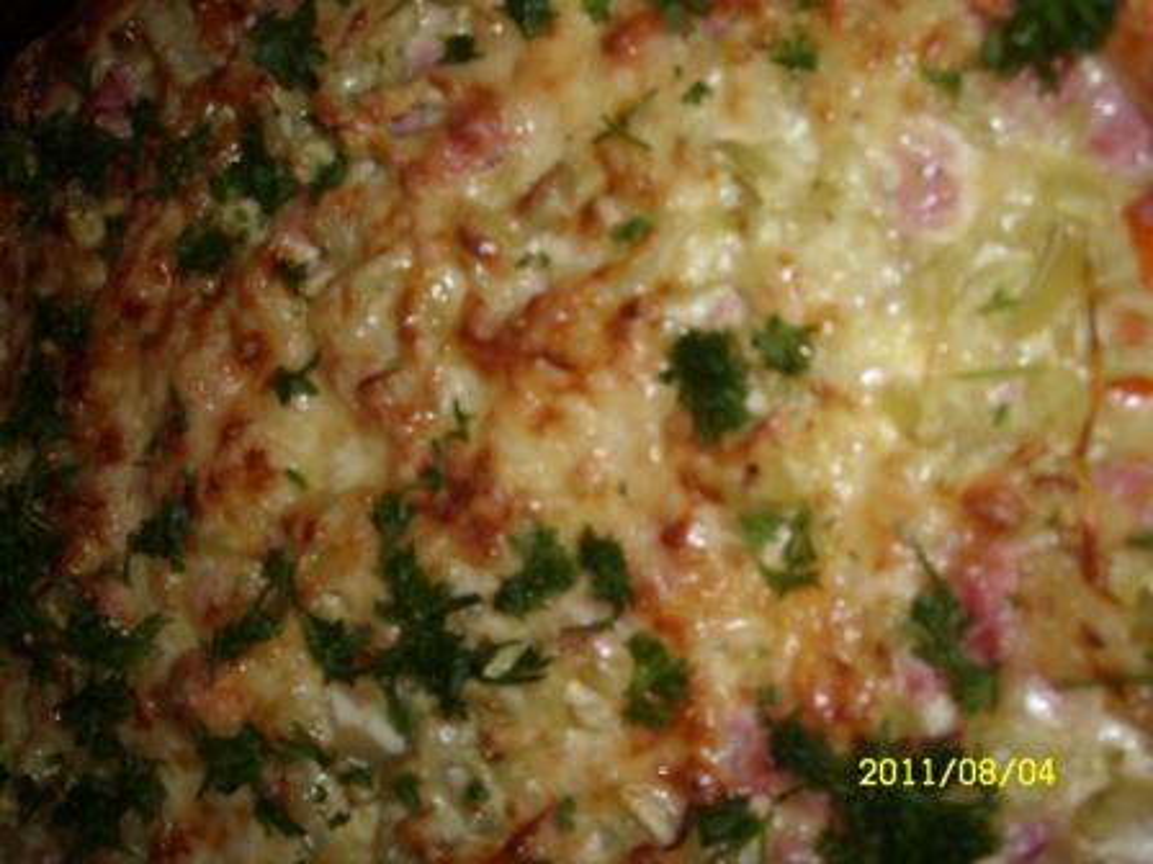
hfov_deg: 52.6
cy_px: 432
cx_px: 576
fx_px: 1166
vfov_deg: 40.7
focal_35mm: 35
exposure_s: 1/30
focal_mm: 5.8
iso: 50
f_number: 7.1
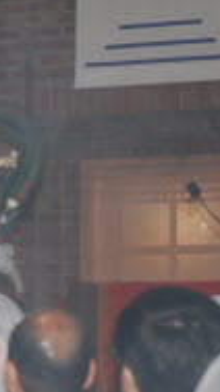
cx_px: -411
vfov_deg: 8.4
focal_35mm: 256
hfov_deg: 4.6
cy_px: 380
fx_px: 2661
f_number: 5.6
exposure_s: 1/60
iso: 200
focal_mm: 44
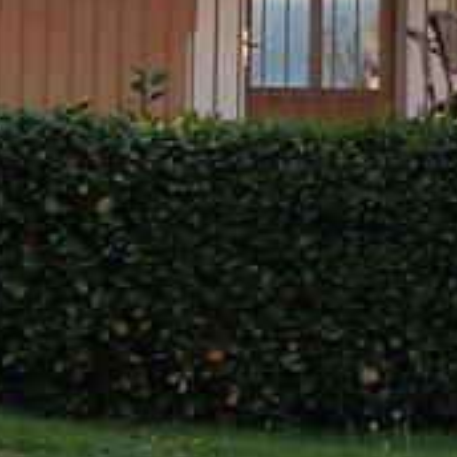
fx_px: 4033
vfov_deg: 6.3
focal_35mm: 270
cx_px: 1129
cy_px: -372
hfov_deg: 6.2
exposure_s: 1/400
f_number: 3.2
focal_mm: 8.99
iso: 100
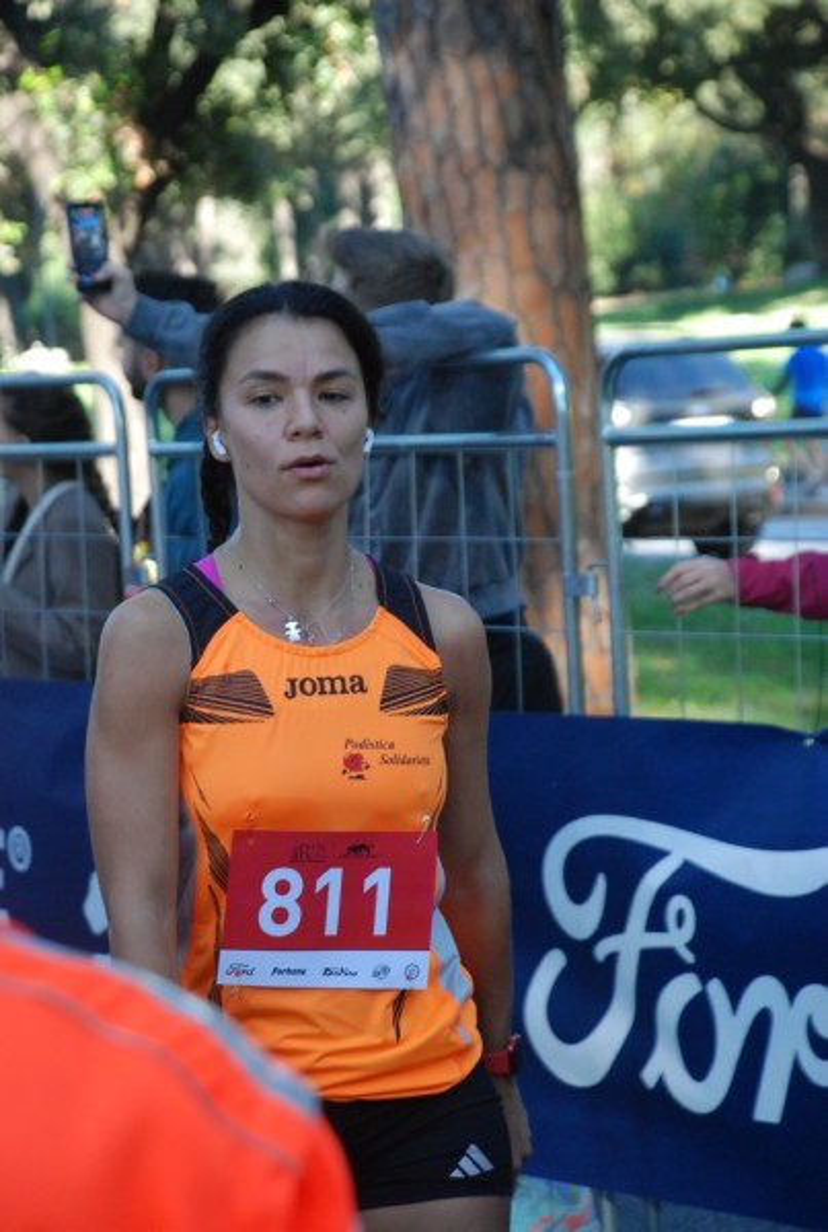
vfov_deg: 15.2
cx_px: 414
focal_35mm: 135
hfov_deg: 10.2
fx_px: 4633
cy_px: 616
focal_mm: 90
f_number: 5.6
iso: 1000
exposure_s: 1/250
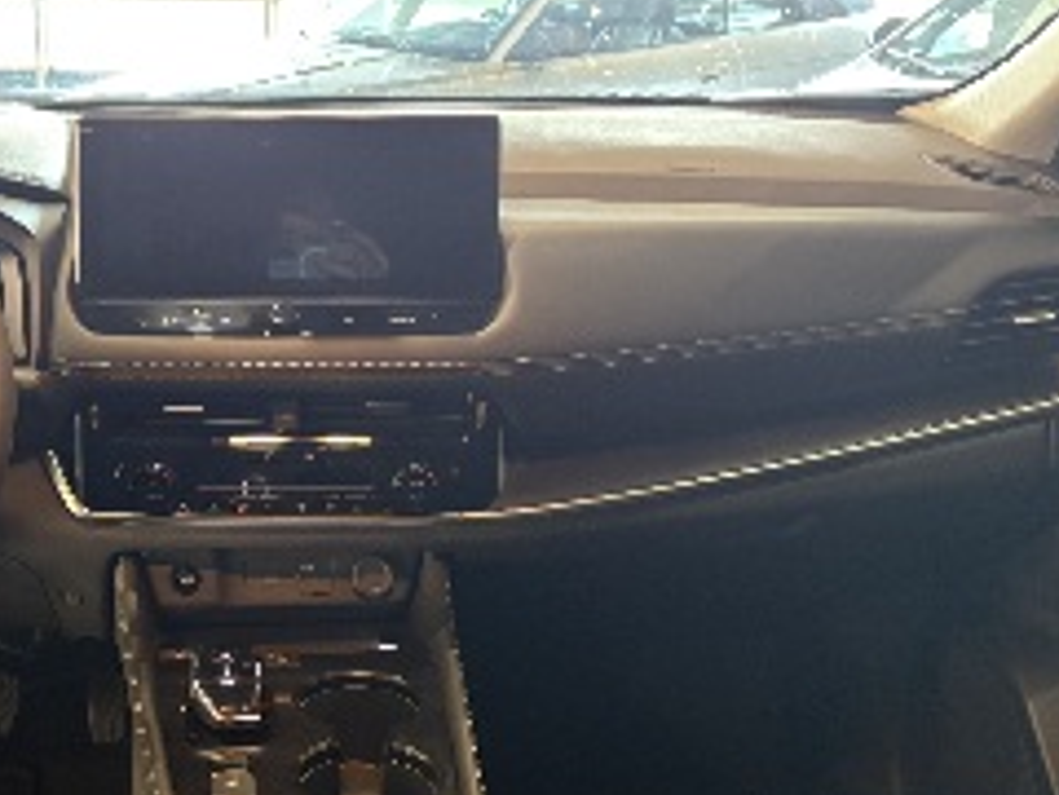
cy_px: 592
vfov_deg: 31.6
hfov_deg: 40.7
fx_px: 1377
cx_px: 247
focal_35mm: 45
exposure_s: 1/25
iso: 640
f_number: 1.6
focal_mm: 5.96
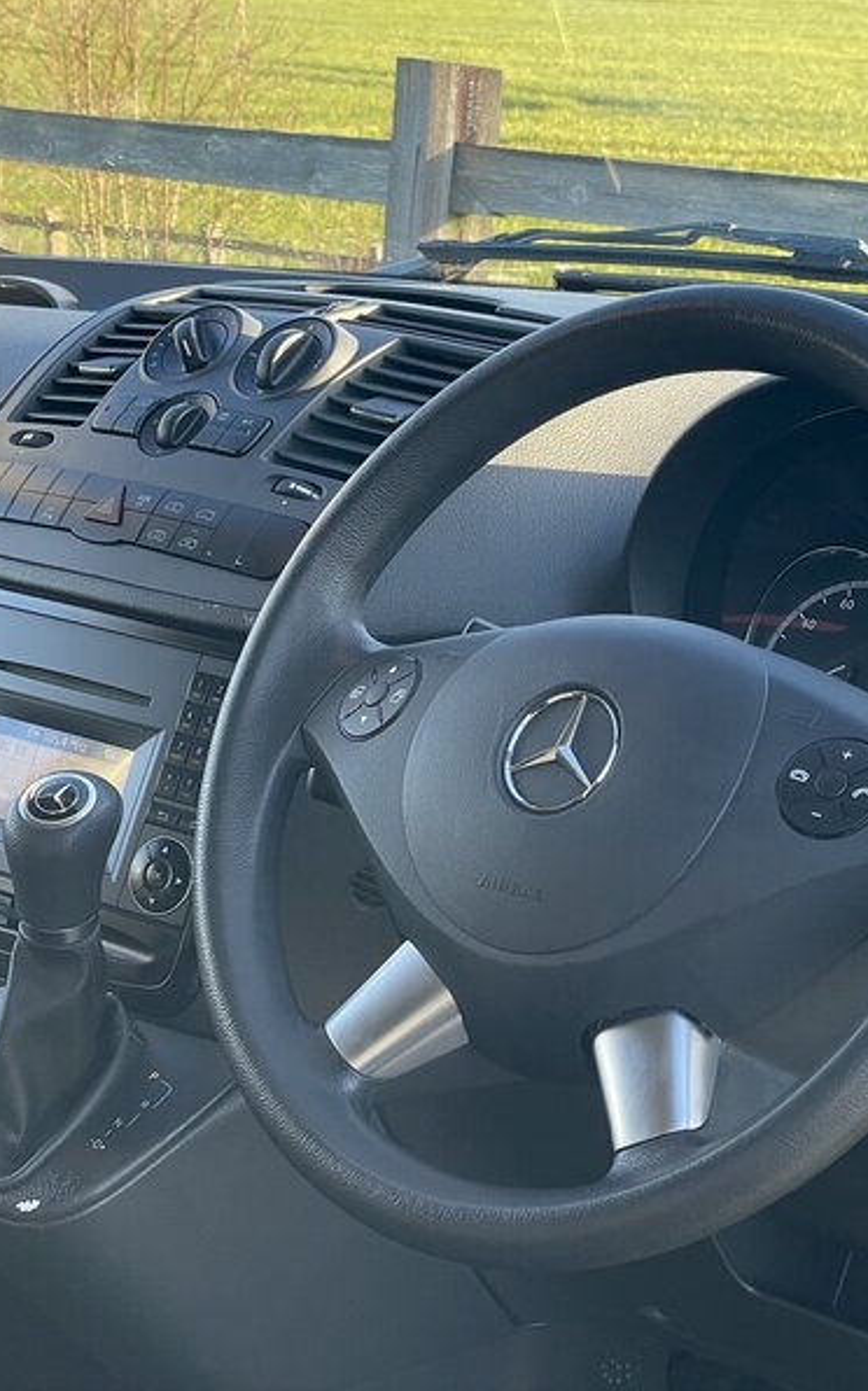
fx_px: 2804
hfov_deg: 17.5
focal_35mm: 74
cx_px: 663
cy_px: 693
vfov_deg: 27.9
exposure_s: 1/99
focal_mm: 6
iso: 50
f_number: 2
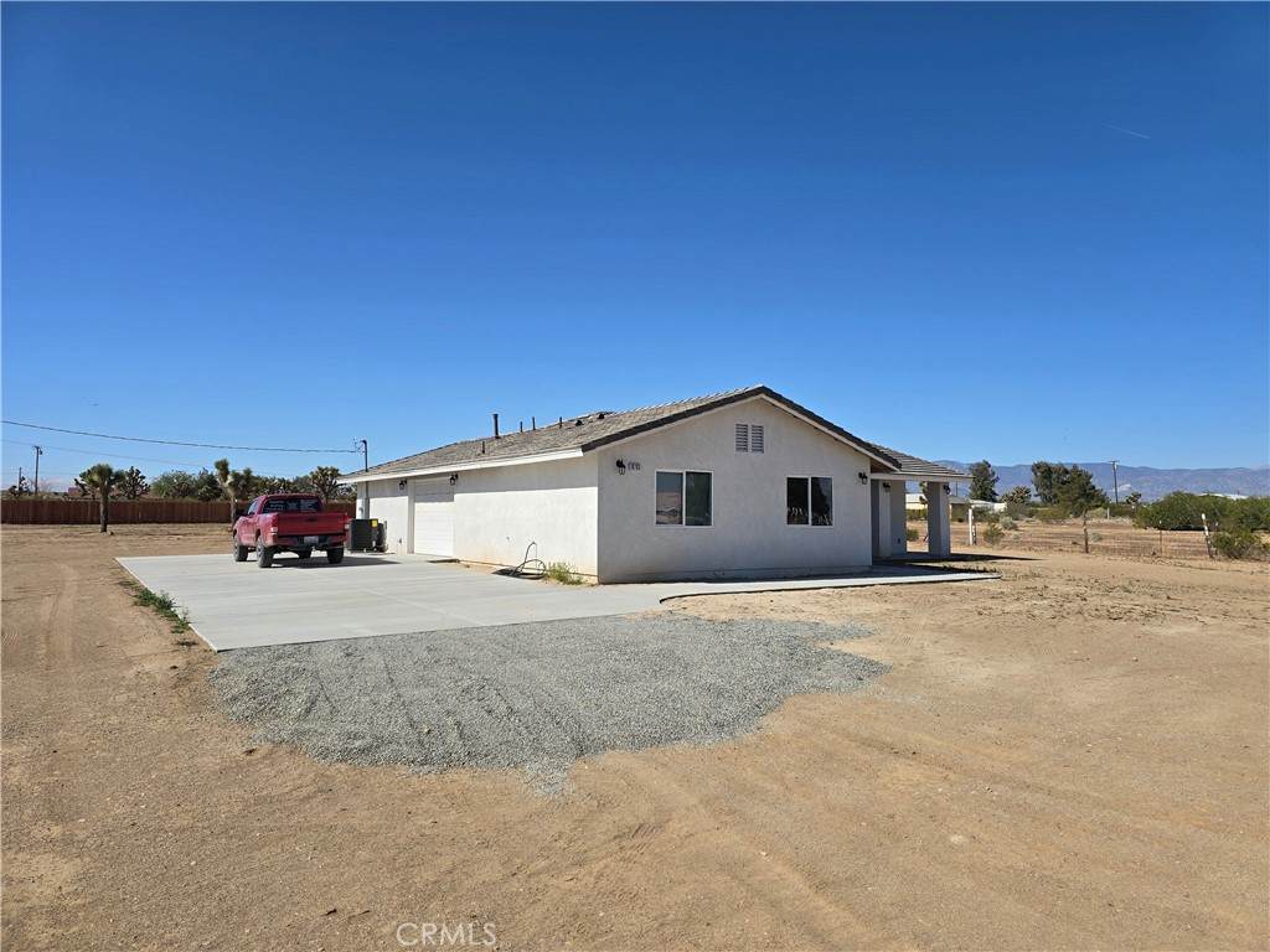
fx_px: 844
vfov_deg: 58.9
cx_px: 635
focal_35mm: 23
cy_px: 476
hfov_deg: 73.9
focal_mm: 6.3
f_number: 1.7
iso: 12
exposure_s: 1/1445
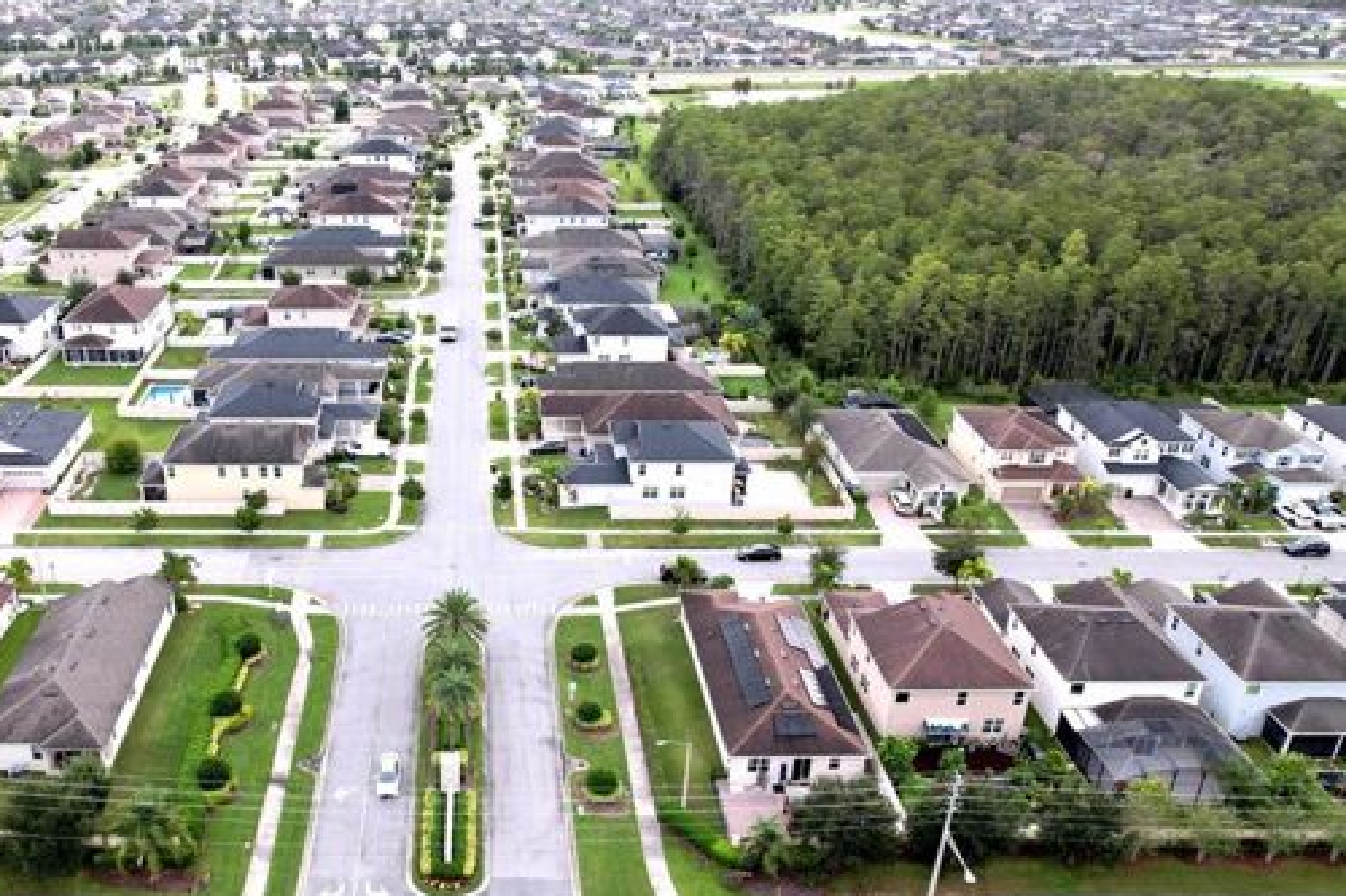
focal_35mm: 31
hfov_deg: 59.2
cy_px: 475
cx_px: 470
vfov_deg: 42.3
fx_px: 1159
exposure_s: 1/30
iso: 110
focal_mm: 8.38
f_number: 2.8
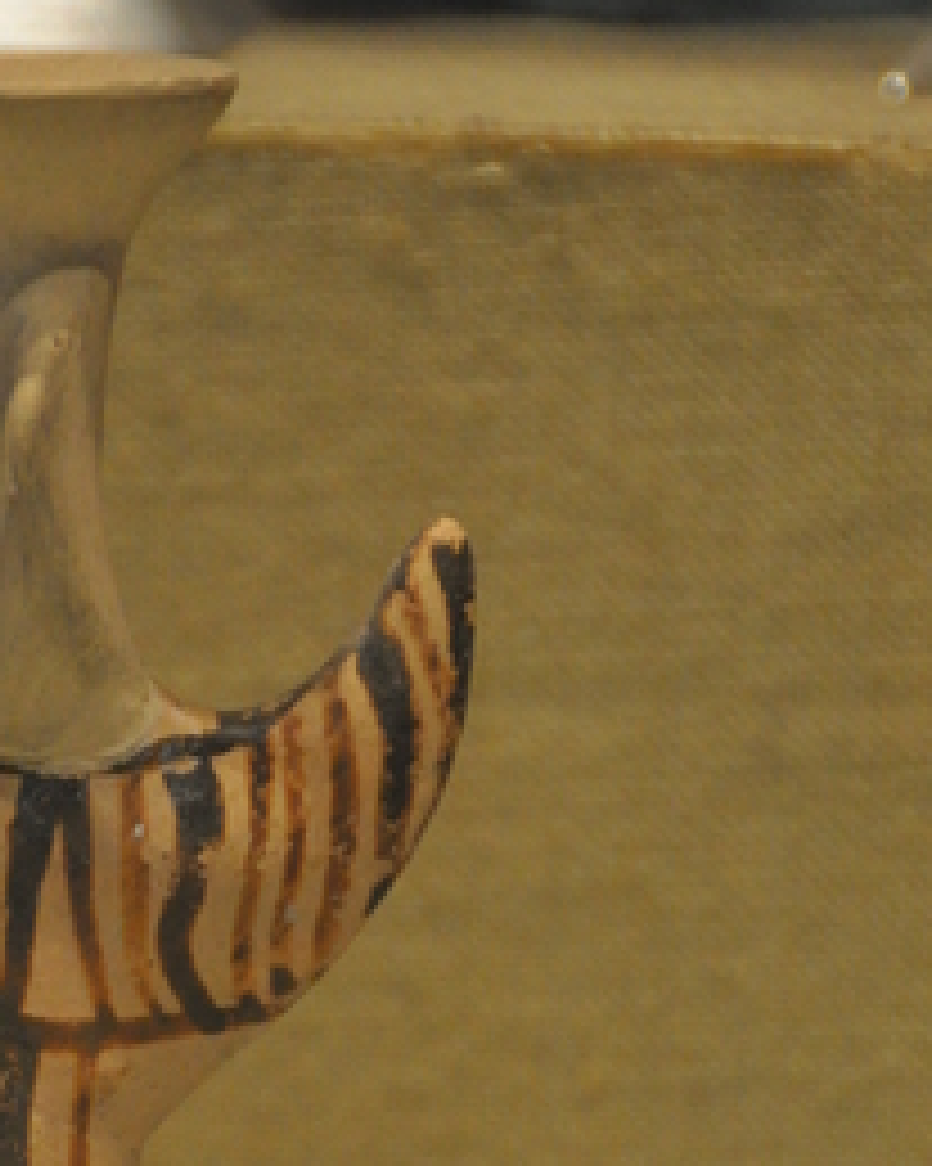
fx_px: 21045
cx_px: 2
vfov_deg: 3.2
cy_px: 999
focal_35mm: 610
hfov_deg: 2.5
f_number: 5.6
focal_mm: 170
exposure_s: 1/125
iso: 1400
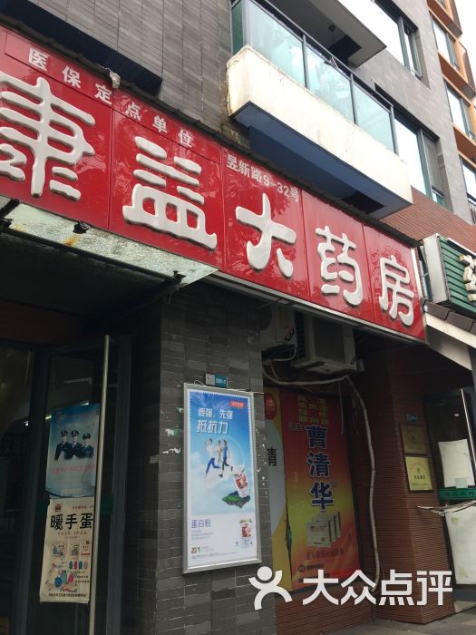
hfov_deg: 48.2
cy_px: 318
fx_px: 532
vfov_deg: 61.7
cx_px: 238
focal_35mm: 29
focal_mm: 4.15
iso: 25
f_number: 2.2
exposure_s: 1/220
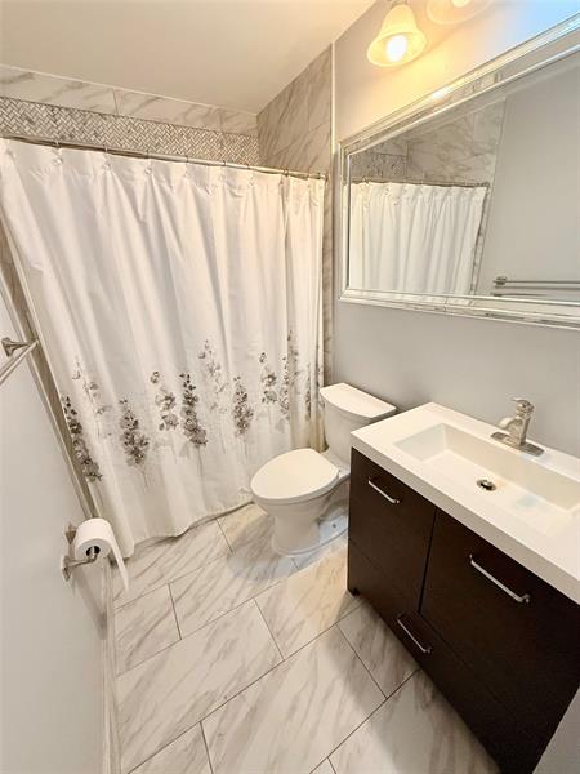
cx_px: 290
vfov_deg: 102.1
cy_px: 387
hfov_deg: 85.7
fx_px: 313
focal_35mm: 14
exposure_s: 1/120
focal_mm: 2.22
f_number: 2.2
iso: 250
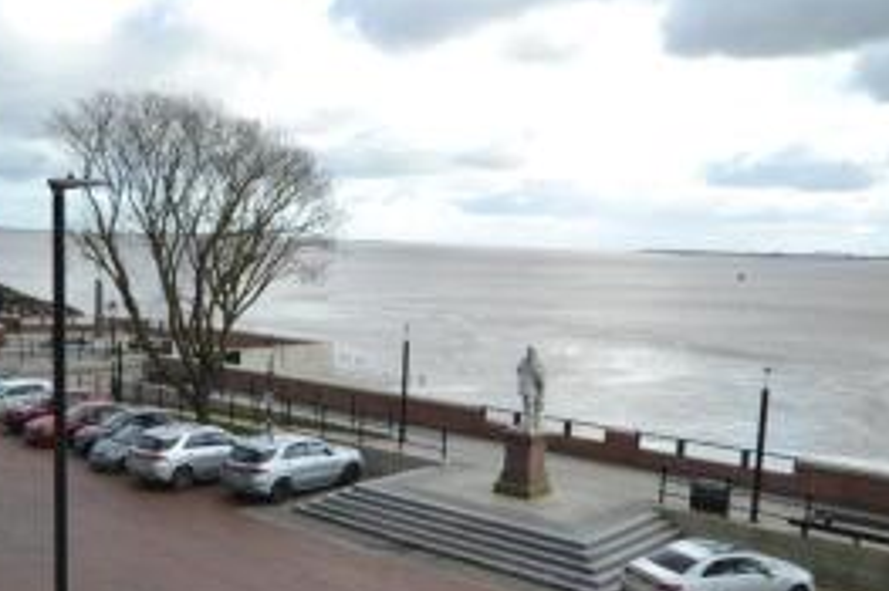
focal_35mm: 38
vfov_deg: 34.7
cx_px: 375
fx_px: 938
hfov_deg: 50.5
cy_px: 390
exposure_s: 1/160
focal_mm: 14
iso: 100
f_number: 6.3
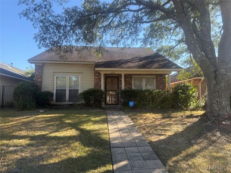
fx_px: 160
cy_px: 86
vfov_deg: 56.8
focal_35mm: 24
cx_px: 116
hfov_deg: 71.6
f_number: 1.78
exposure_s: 1/1156
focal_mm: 6.76
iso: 100
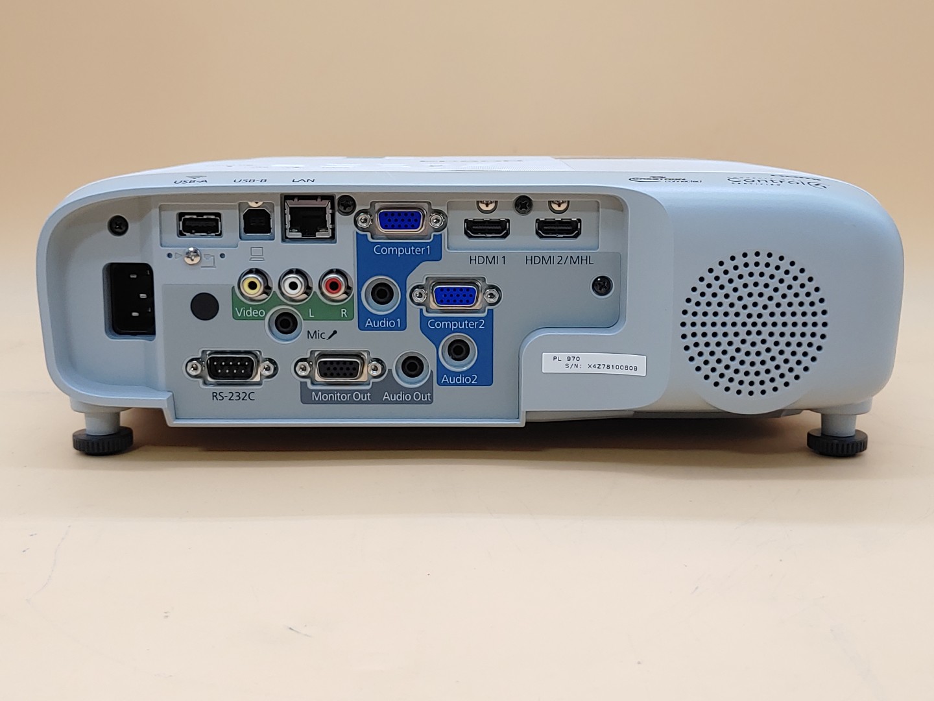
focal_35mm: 46
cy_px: 350
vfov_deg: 31.5
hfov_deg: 41.2
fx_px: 1241
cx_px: 467
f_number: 1.8
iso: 50
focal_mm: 4.36
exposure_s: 1/64
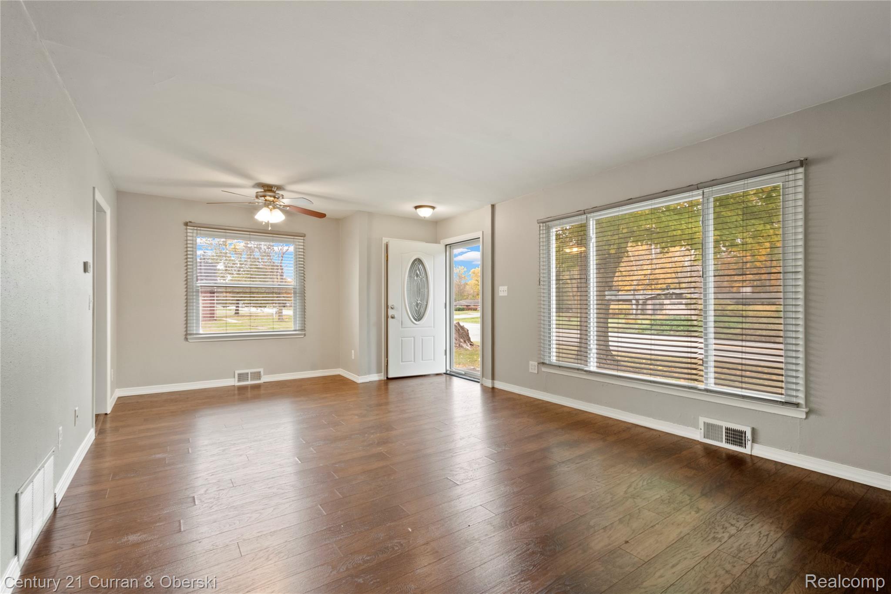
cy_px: 297
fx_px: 371
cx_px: 446
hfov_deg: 100.4
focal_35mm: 15
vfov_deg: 77.3
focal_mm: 10
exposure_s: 1/1.67
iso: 500
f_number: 11
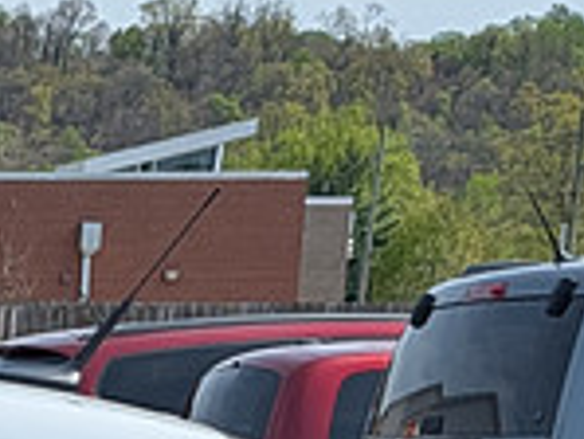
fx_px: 2769
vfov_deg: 8.0
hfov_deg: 10.8
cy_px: 1227
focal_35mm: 164
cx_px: -639
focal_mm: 6.9
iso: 28
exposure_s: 1/1880
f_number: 1.68
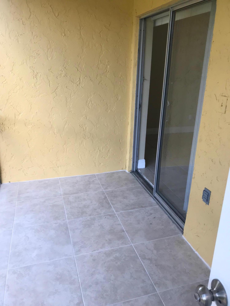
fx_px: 248
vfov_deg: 63.4
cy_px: 153
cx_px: 115
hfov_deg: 49.7
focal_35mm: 28
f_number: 1.8
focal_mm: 3.99
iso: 40
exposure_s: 1/120
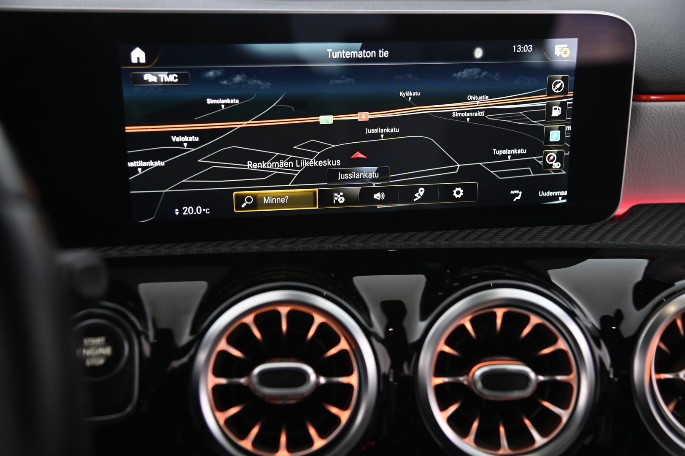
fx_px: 875
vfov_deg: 29.2
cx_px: 342
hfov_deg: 42.8
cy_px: 228
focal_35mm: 46
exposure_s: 1/25
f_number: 4
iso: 2000
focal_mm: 46
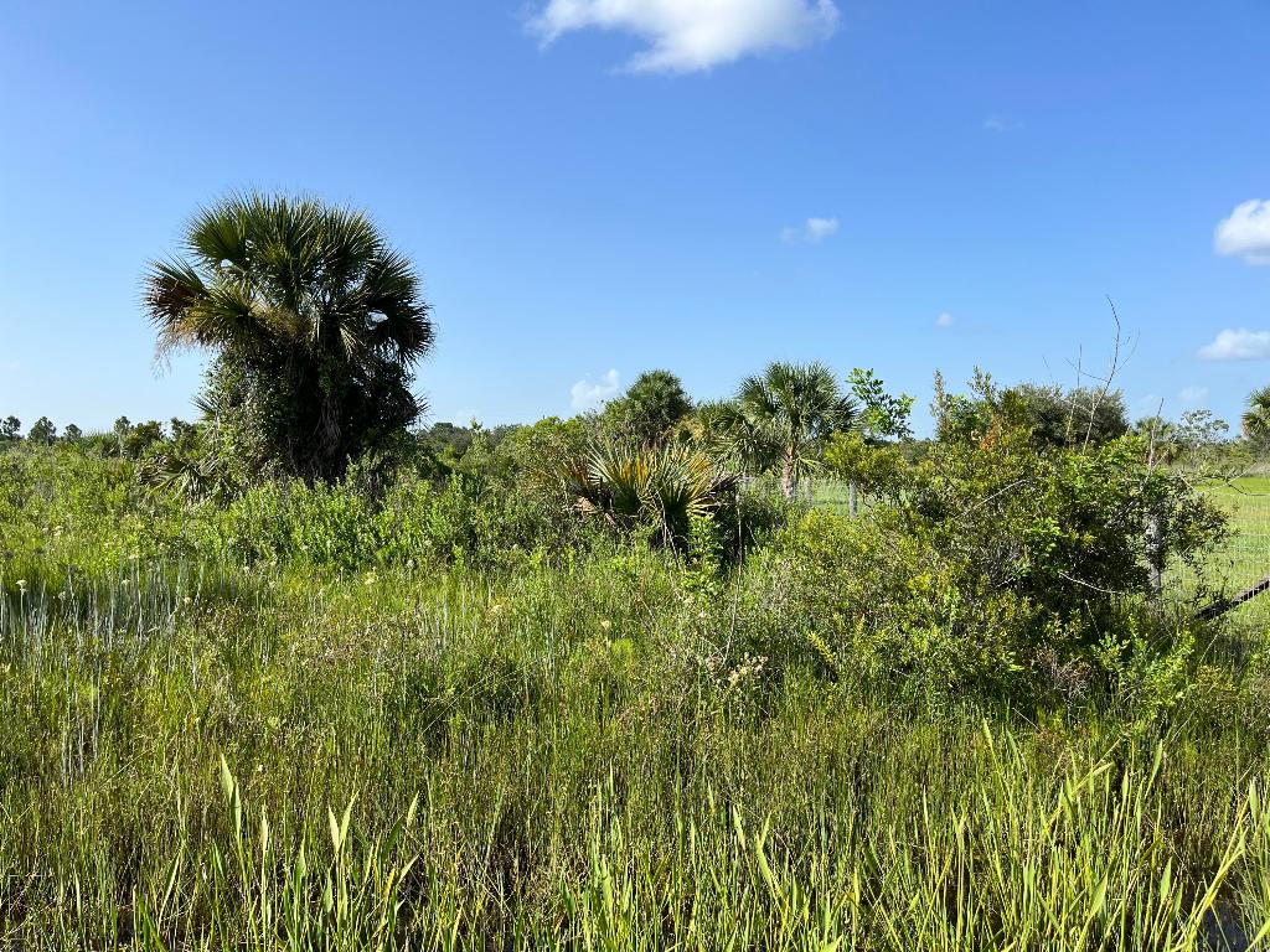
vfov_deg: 53.1
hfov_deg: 67.3
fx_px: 954
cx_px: 635
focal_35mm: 26
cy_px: 476
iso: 50
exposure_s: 1/2571
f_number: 1.6
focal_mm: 5.1
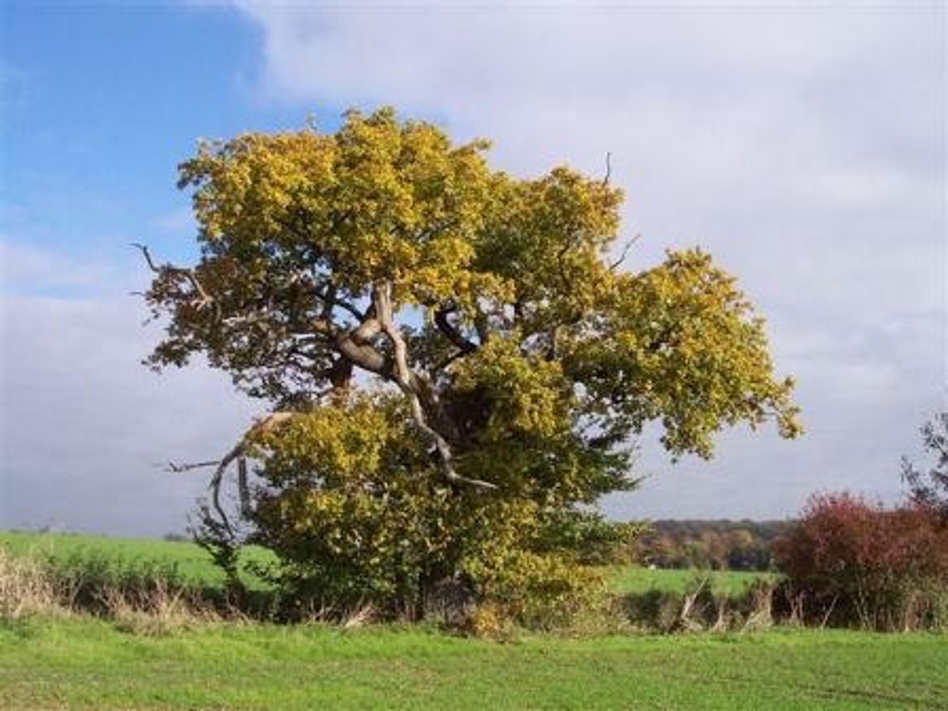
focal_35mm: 38
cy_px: 356
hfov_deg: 49.0
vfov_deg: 37.7
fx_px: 1041
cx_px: 474
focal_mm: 8
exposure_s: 1/500
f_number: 4.8
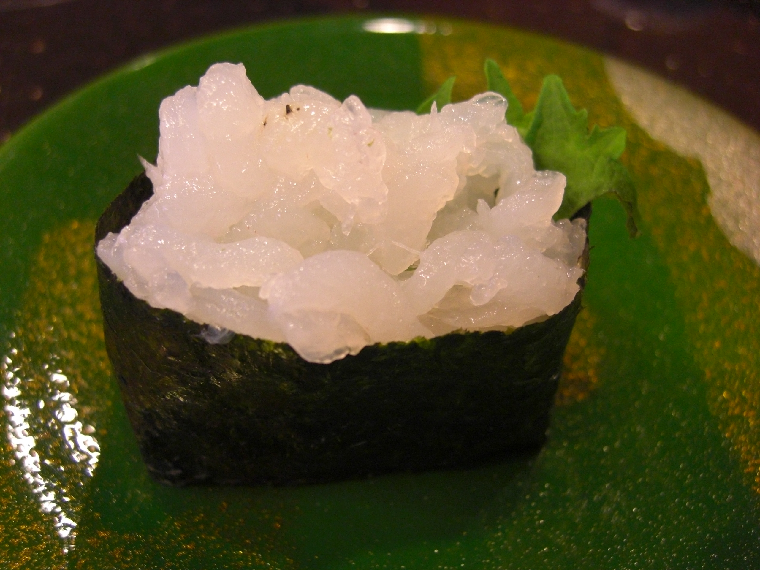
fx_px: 834
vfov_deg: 37.7
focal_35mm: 38
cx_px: 380
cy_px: 285
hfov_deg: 49.0
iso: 400
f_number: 2.8
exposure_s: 1/40
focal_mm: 7.9
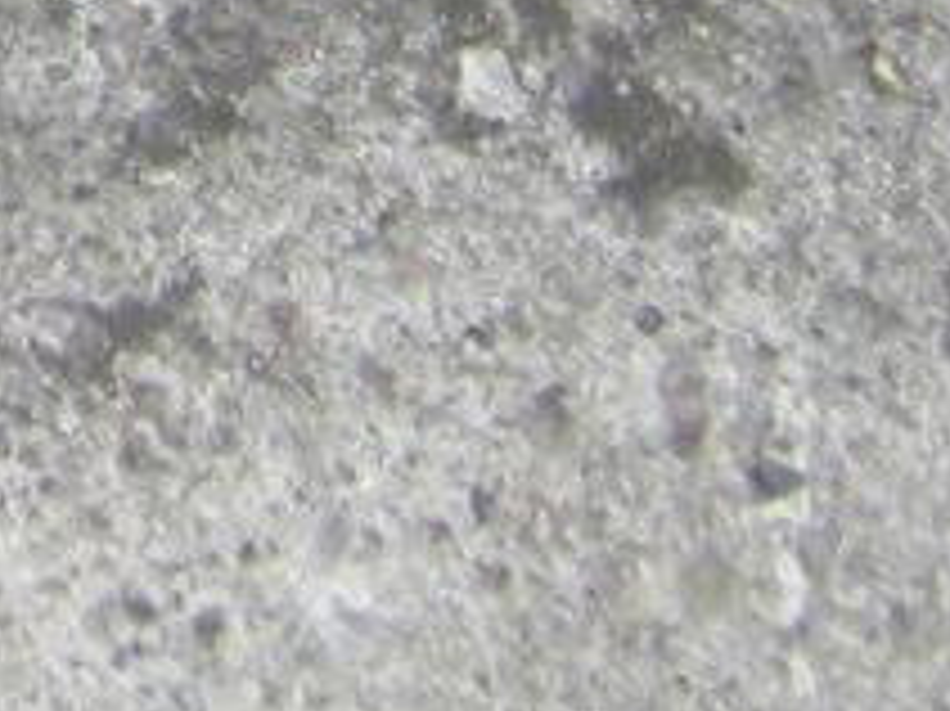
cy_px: -1534
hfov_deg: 6.6
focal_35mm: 288
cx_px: -1157
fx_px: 7899
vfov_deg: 4.9
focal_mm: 6.3
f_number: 3.4
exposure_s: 1/100
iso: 64
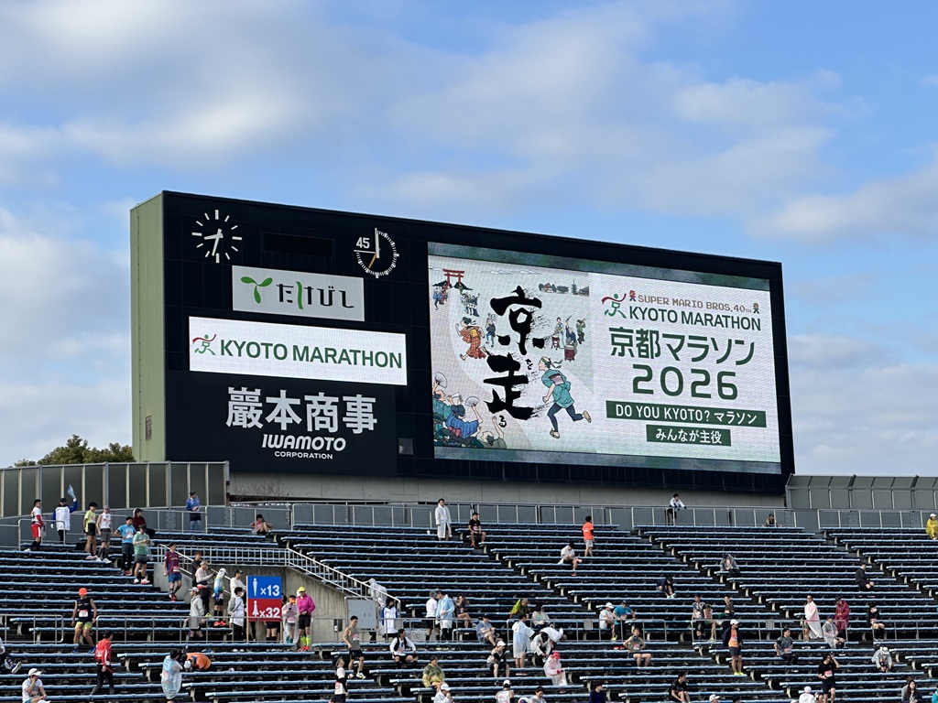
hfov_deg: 25.3
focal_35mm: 77
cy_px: 352
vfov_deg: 19.1
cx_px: 469
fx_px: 2086
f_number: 2.8
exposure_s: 1/525
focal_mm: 9
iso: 32
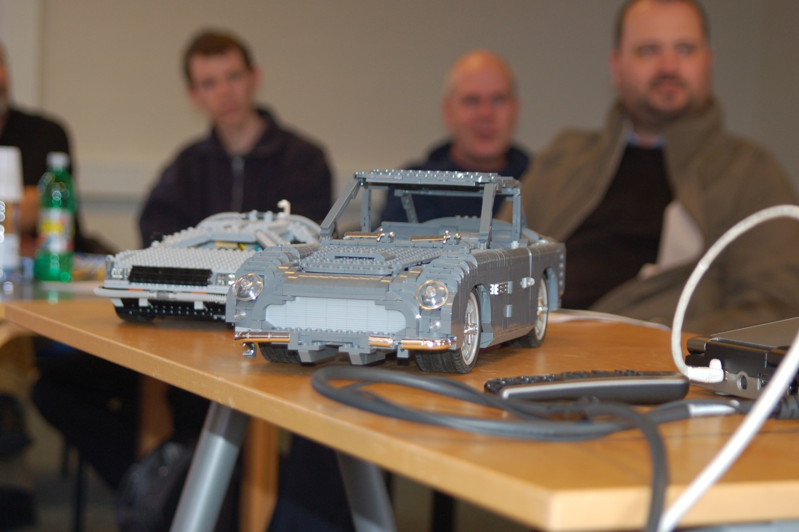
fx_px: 1929
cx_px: 400
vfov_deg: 15.7
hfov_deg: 23.4
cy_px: 266
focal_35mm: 87
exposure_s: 1/60
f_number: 3.5
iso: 400
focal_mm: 58
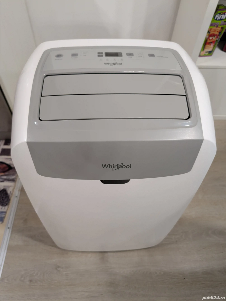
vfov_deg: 71.5
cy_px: 150
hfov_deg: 56.9
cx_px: 113
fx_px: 208
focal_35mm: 24
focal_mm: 6.9
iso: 420
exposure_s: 1/83.3
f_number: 1.68
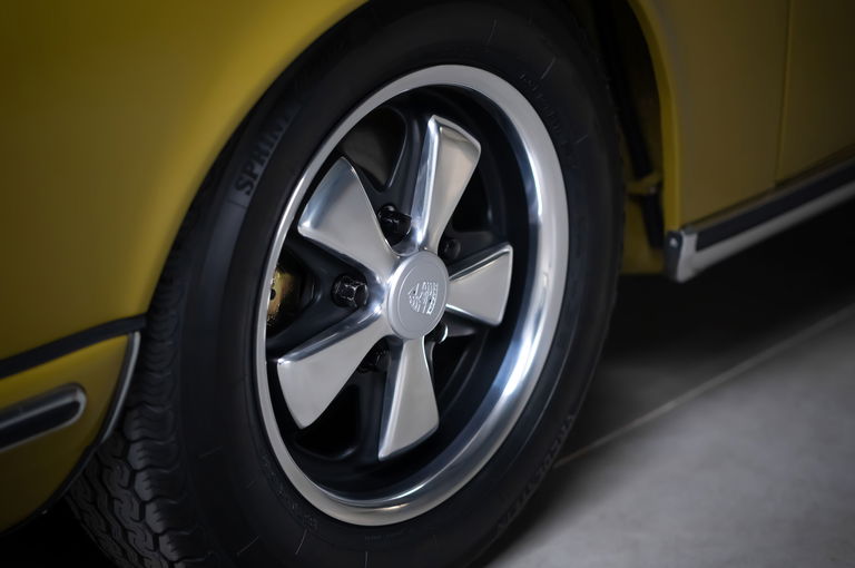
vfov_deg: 41.0
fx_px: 759
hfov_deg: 58.8
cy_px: 284
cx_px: 428
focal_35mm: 32
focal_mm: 32
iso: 800
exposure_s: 1/8000
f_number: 2.8
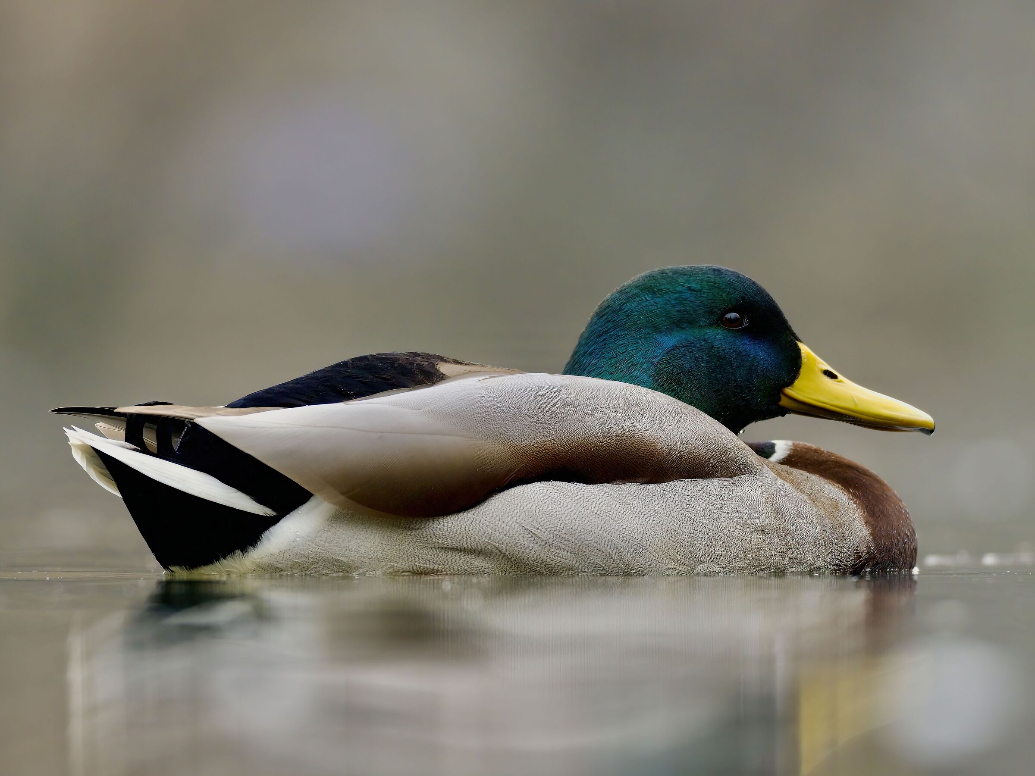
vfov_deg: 2.5
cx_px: 518
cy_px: 388
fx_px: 17970
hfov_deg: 3.3
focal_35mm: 601
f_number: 4
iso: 800
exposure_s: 1/640
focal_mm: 300
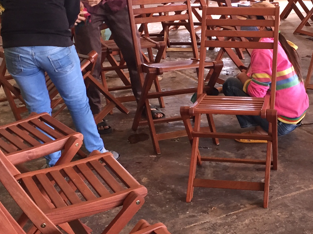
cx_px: 200
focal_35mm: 65
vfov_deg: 22.6
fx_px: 588
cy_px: 137
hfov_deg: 29.7
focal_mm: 4.15
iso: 125
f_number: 2.2
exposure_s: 1/30
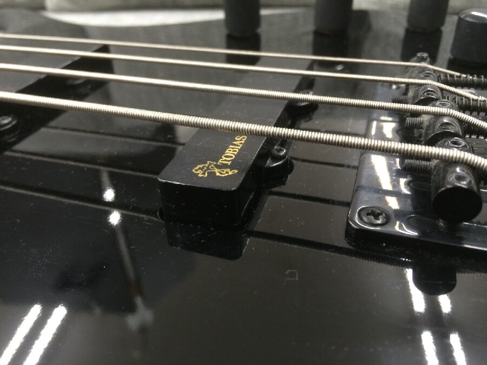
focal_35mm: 29
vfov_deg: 48.2
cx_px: 244
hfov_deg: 61.7
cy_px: 182
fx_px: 408
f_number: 2.2
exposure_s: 1/30
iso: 125
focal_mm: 4.15
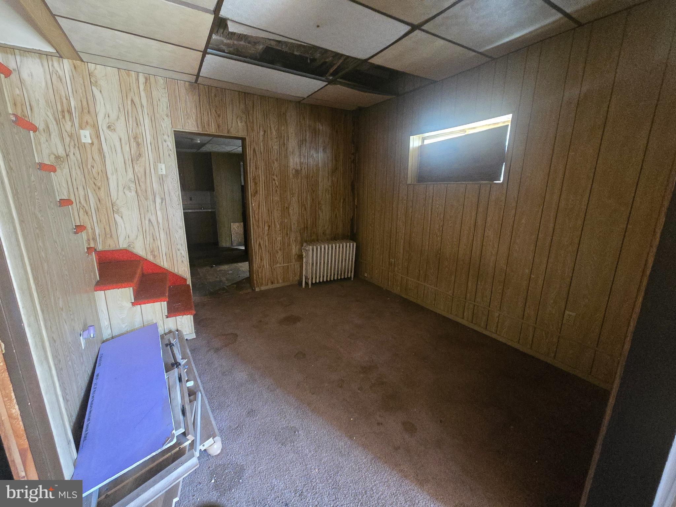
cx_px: 338
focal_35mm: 13
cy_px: 254
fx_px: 254
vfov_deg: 89.9
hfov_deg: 106.2
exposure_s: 1/24
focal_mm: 2.2
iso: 1250
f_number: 2.2
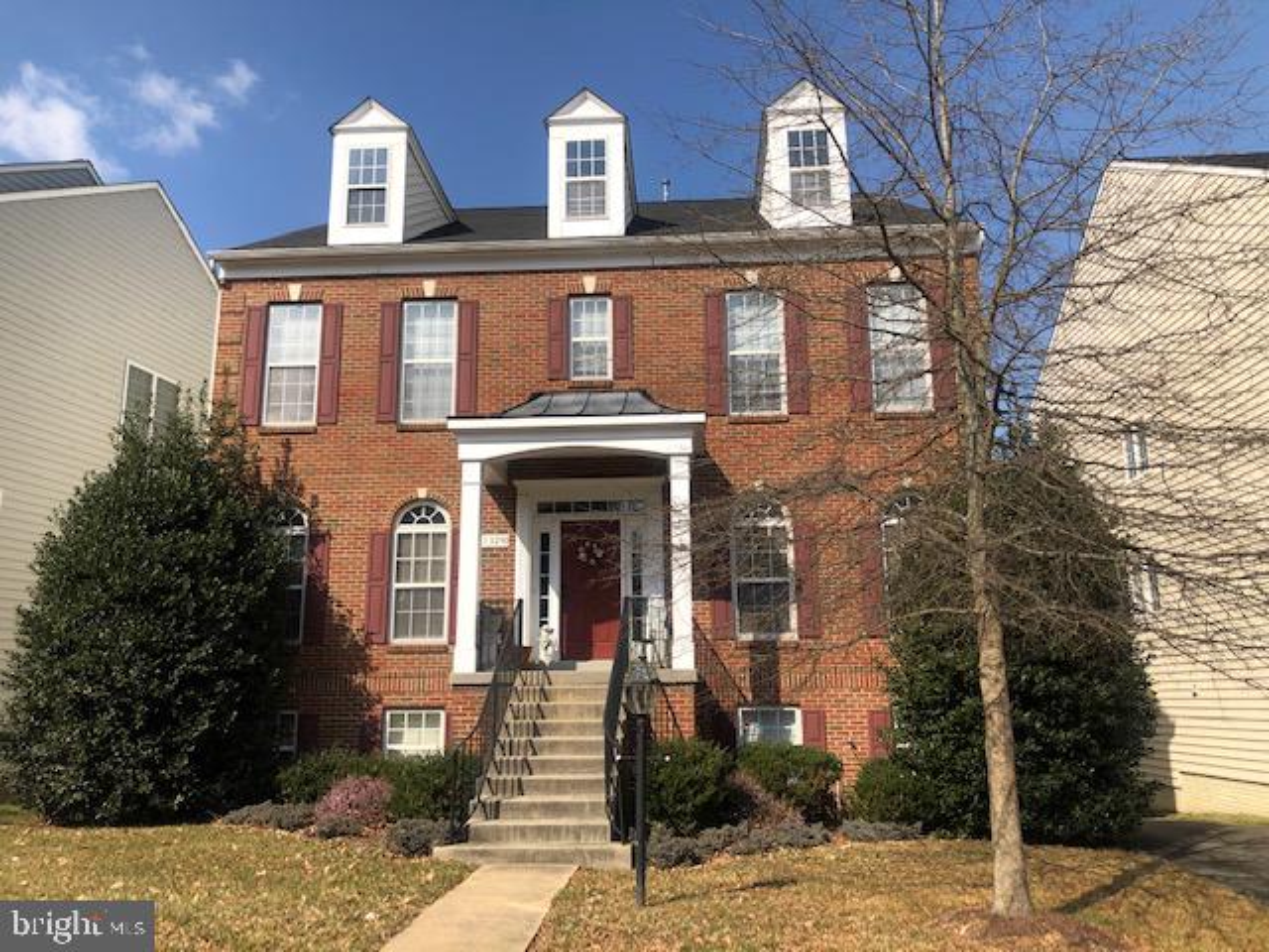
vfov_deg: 49.7
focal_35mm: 28
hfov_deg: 63.4
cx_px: 634
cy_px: 476
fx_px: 1026
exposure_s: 1/2183
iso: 20
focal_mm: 3.99
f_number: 1.8
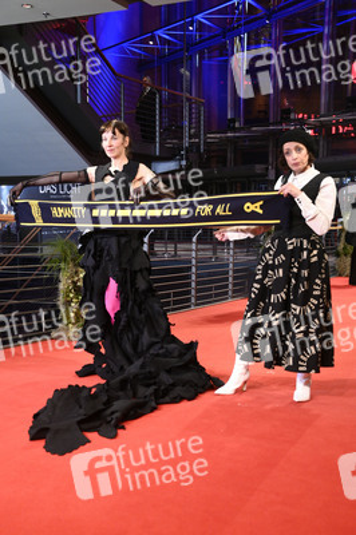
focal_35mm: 45
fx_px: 669
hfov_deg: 29.8
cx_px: 178
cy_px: 268
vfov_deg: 43.6
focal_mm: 45
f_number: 4.5
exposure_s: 1/250
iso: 5000
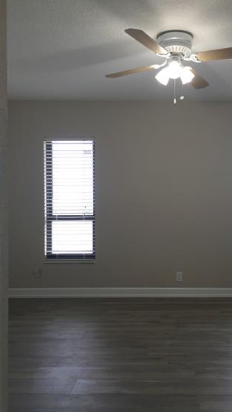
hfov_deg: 34.2
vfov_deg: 58.0
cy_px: 216
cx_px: 161
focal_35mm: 34
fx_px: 372
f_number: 2.2
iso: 32
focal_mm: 4.15
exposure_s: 1/40
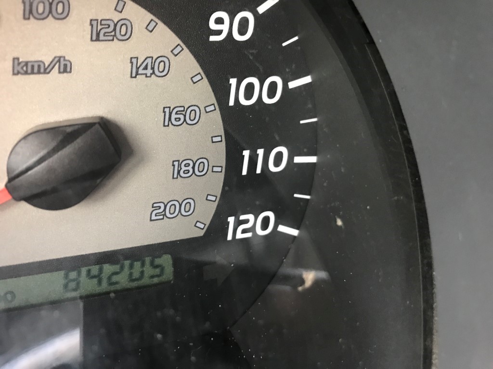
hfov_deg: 63.4
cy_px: 184
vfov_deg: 49.7
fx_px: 399
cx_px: 246
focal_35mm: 28
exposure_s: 1/15
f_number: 1.8
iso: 64
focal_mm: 3.99
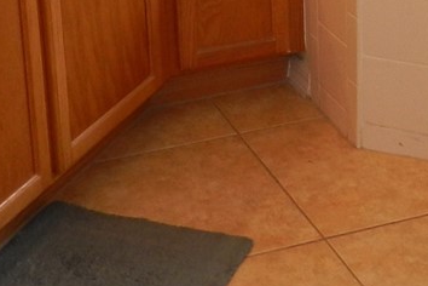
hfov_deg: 18.9
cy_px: -191
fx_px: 1284
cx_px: 144
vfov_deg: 11.9
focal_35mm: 108
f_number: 3.4
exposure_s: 1/60
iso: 160
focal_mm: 4
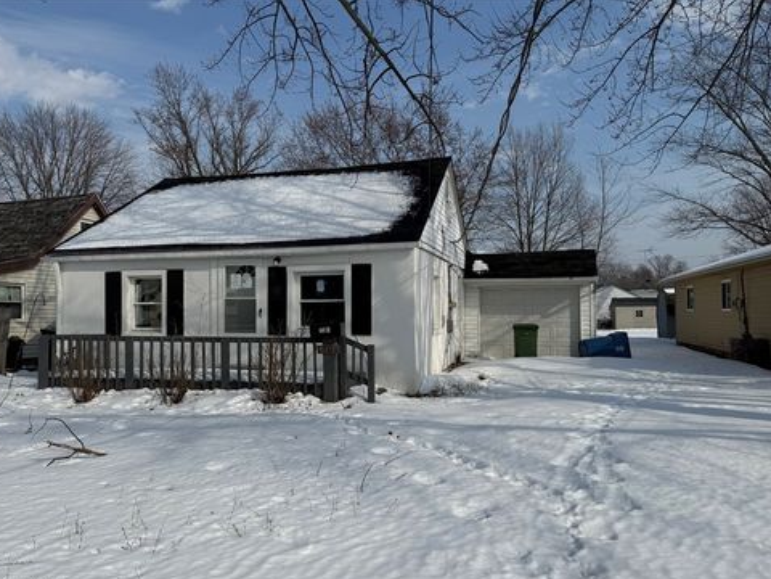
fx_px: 557
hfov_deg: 69.4
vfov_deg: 54.9
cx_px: 377
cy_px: 298
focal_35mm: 25
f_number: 1.78
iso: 80
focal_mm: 6.76
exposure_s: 1/10309
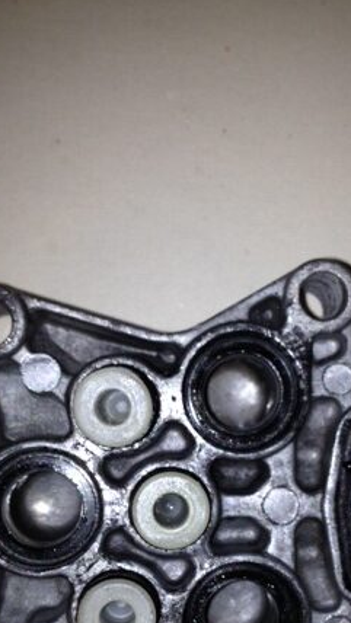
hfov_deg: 21.1
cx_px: 216
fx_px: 942
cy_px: 460
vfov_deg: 35.8
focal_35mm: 57
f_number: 2.4
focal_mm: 4.28
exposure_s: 1/181
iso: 50
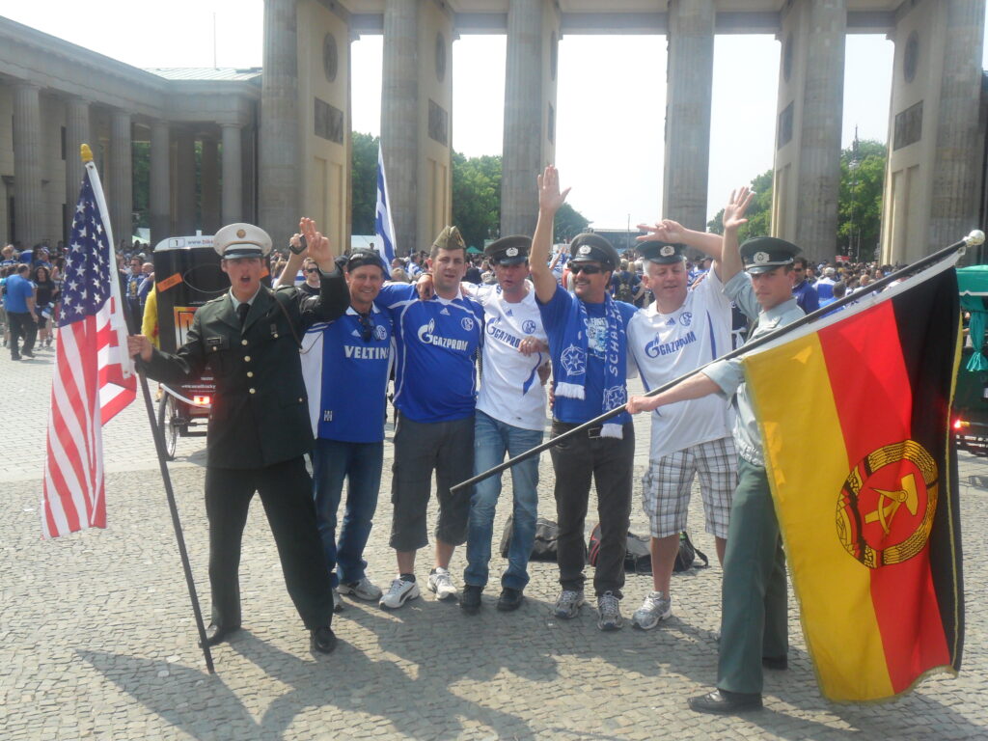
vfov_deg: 38.7
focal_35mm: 37
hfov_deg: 50.1
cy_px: 370
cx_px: 494
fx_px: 1056
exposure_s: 1/750
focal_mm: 6.6
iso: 100
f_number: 4
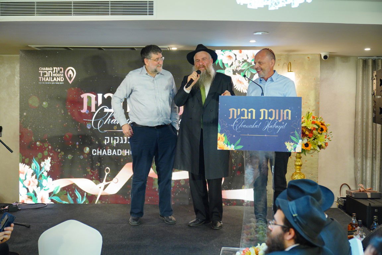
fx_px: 424
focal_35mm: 40
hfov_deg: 48.5
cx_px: 191
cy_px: 128
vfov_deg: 33.4
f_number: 2.8
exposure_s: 1/250
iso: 1600
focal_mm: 40
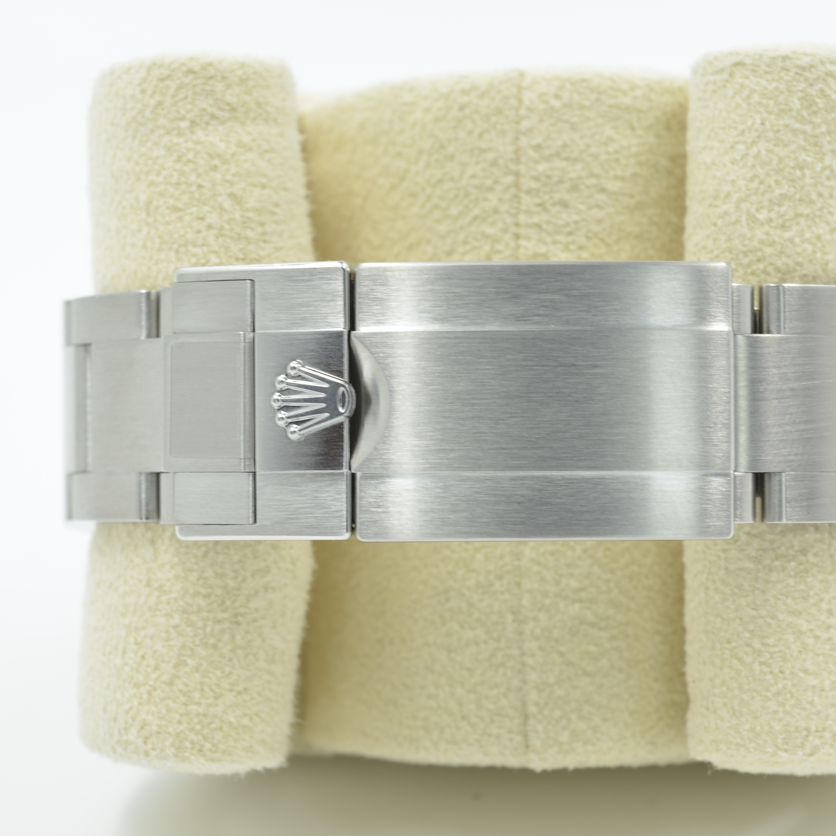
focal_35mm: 77
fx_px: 2104
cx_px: 535
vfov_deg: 22.5
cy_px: 419
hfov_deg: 22.4
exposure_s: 1/13
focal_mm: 40
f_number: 13
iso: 125
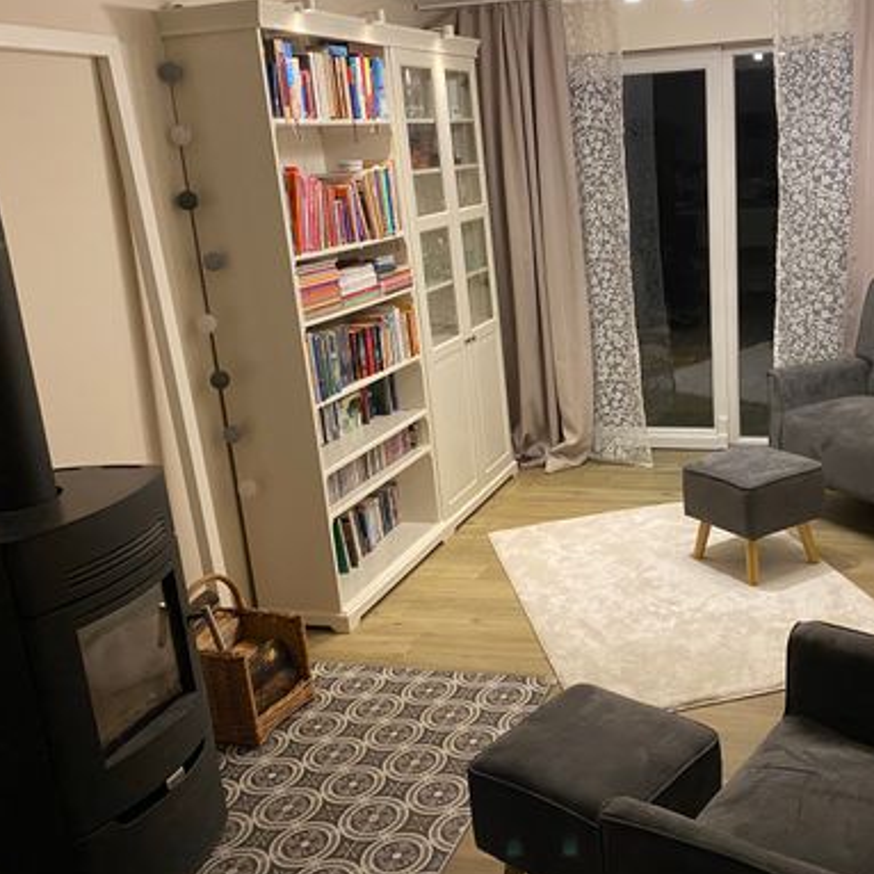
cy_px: 418
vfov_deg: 46.0
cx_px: 593
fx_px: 1028
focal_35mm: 36
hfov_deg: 45.2
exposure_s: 1/55
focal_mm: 4.25
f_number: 1.8
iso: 320
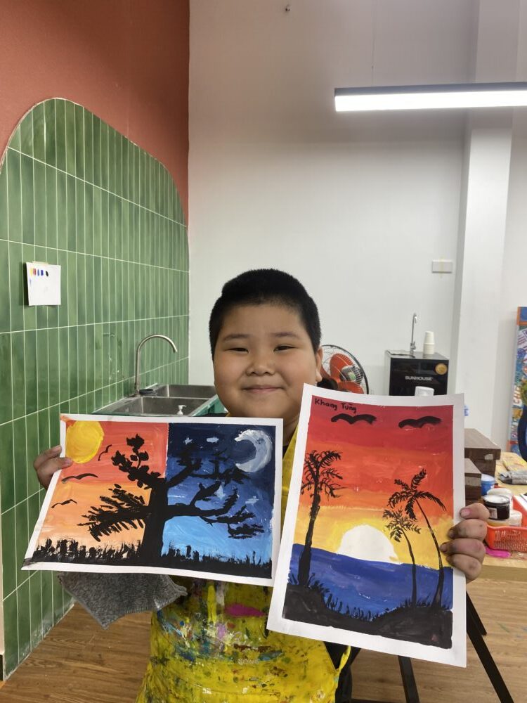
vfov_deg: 67.3
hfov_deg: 53.1
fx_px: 528
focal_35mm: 26
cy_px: 352
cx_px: 264
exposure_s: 1/100
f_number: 1.8
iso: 50
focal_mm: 4.25
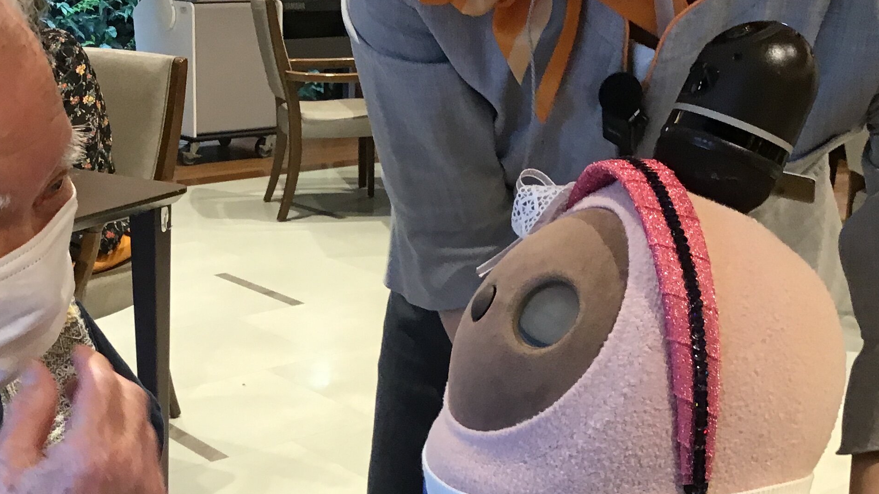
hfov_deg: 35.8
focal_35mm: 58
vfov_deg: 20.6
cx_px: 320
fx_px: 1352
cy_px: 361
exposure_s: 1/30
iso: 100
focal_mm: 3.3
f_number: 2.4
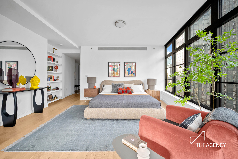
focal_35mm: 14
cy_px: 80
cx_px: 119
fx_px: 92
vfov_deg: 81.1
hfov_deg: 104.3
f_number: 11
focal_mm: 14
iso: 250
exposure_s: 1/6
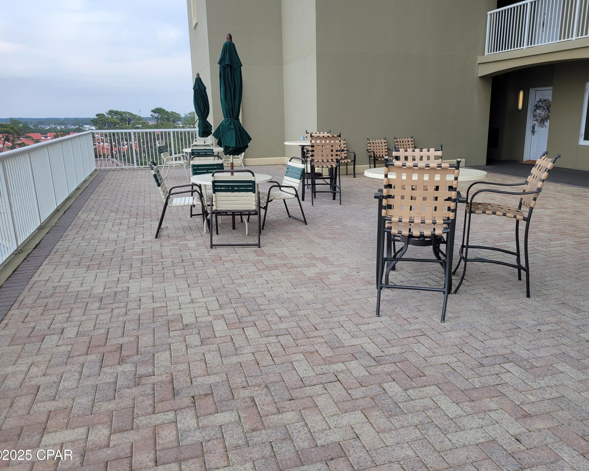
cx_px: 315
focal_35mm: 28
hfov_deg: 62.1
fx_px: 488
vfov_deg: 51.5
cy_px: 234
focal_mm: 5.4
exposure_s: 1/1030
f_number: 1.8
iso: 40
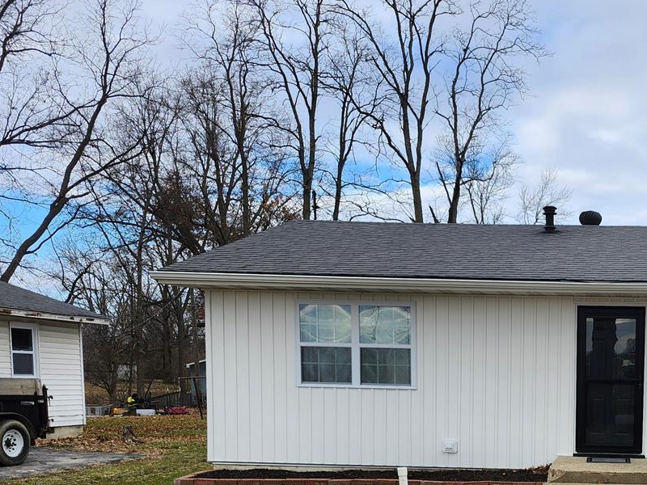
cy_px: 462
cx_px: 636
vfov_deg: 29.8
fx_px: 860
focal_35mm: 46
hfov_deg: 37.2
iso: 25
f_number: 1.8
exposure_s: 1/666
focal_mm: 5.54
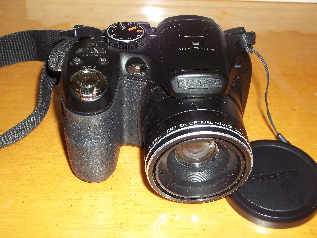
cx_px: 158
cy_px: 119
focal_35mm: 49
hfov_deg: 38.9
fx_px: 449
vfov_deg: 29.7
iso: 64
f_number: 3.6
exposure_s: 1/40
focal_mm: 8.8
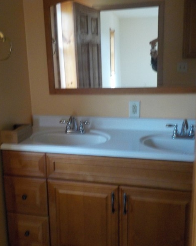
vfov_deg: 47.9
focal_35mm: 38
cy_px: 113
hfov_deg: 38.9
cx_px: 77
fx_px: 276
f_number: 3.3
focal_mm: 4.1
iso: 320
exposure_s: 1/30
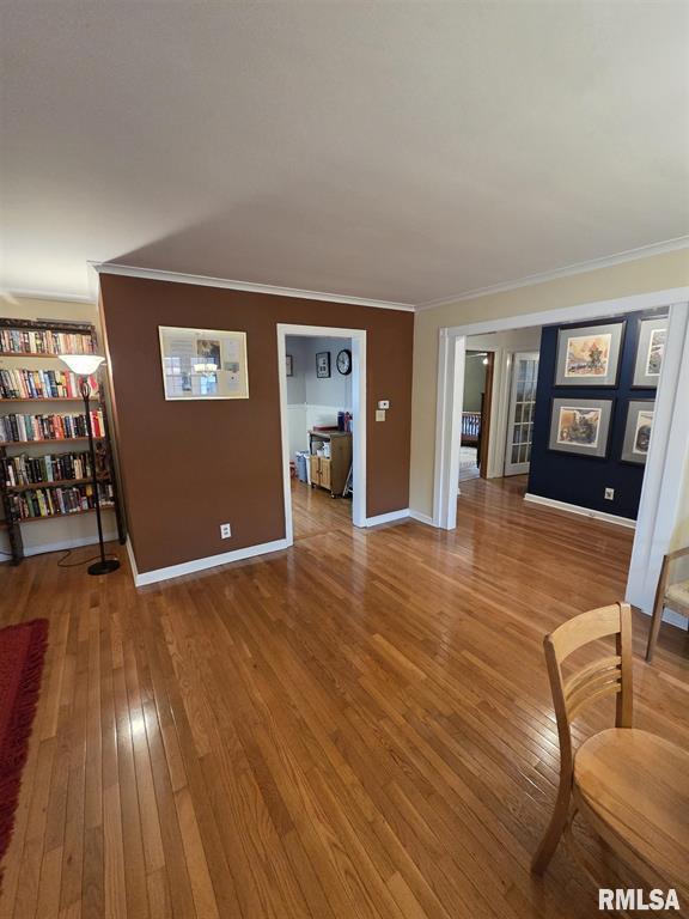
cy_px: 460
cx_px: 344
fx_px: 345
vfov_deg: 106.2
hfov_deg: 89.9
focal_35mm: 13
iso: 800
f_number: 2.2
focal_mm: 2.2
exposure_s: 1/60
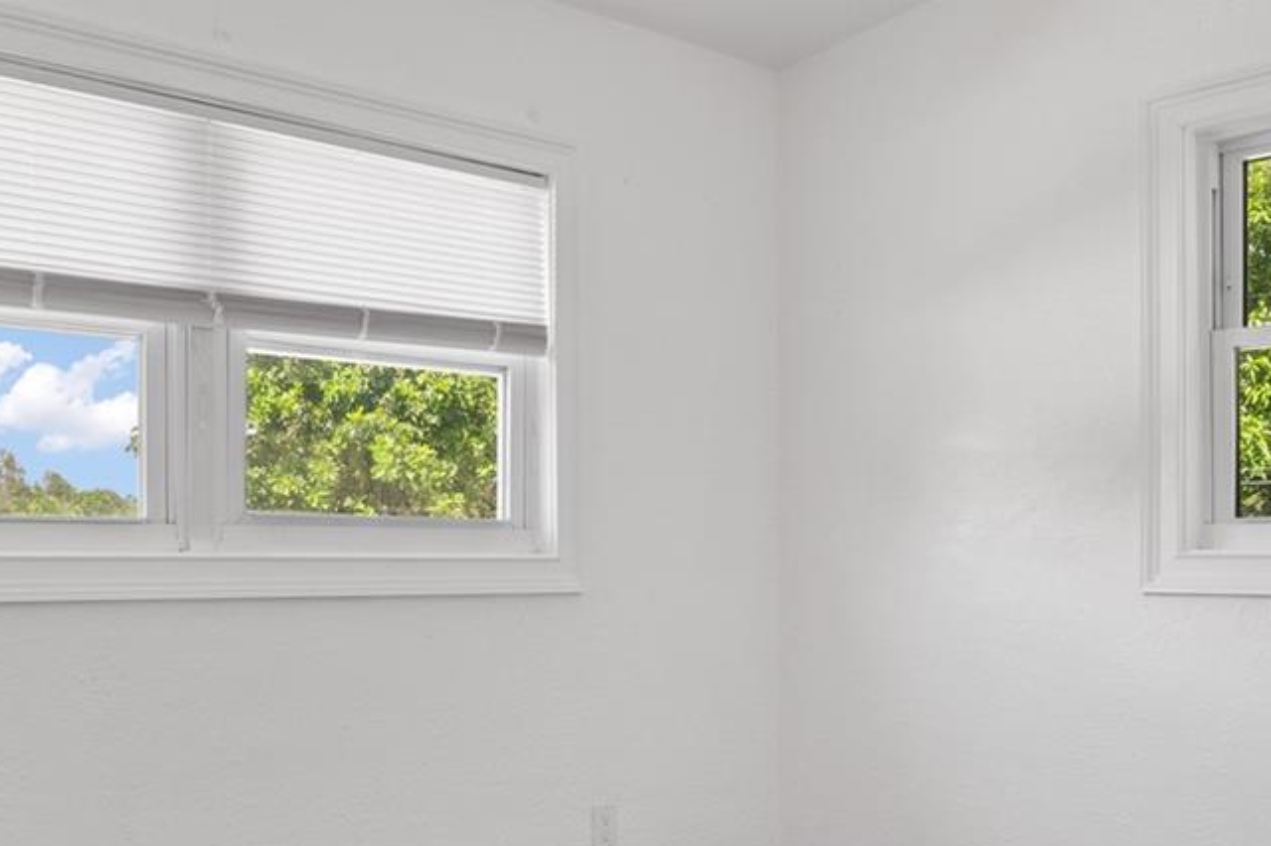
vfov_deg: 33.1
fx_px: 1411
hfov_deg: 48.3
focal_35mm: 40
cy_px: 550
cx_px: 544
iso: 640
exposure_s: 1/60
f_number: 8
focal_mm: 16
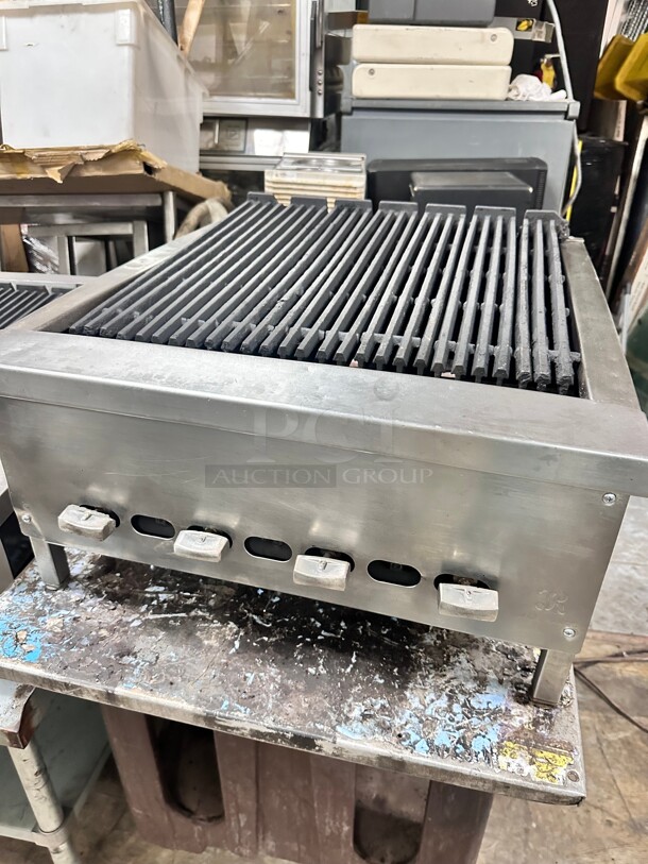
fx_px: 599
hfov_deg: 56.8
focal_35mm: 24
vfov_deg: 71.6
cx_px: 324
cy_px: 432
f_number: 1.78
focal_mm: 6.86
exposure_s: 1/60
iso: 640
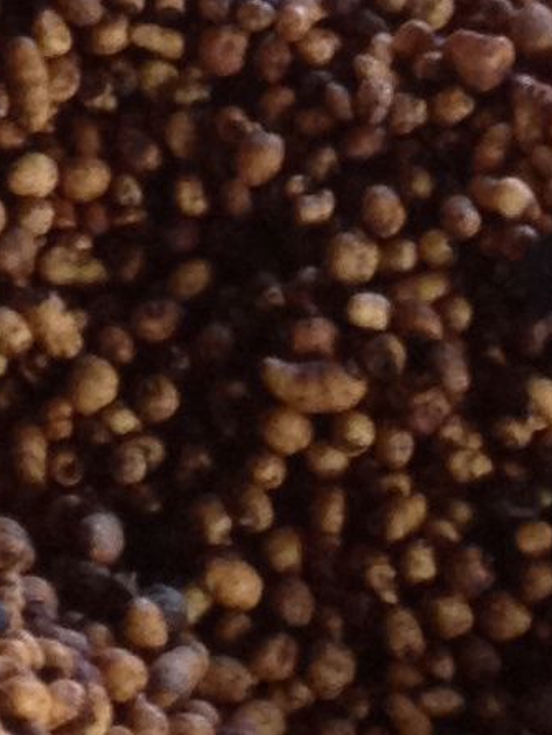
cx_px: -641
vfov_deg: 6.7
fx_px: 5438
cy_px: -1796
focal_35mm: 256
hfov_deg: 5.7
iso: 100
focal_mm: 4.28
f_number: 2.4
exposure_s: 1/20
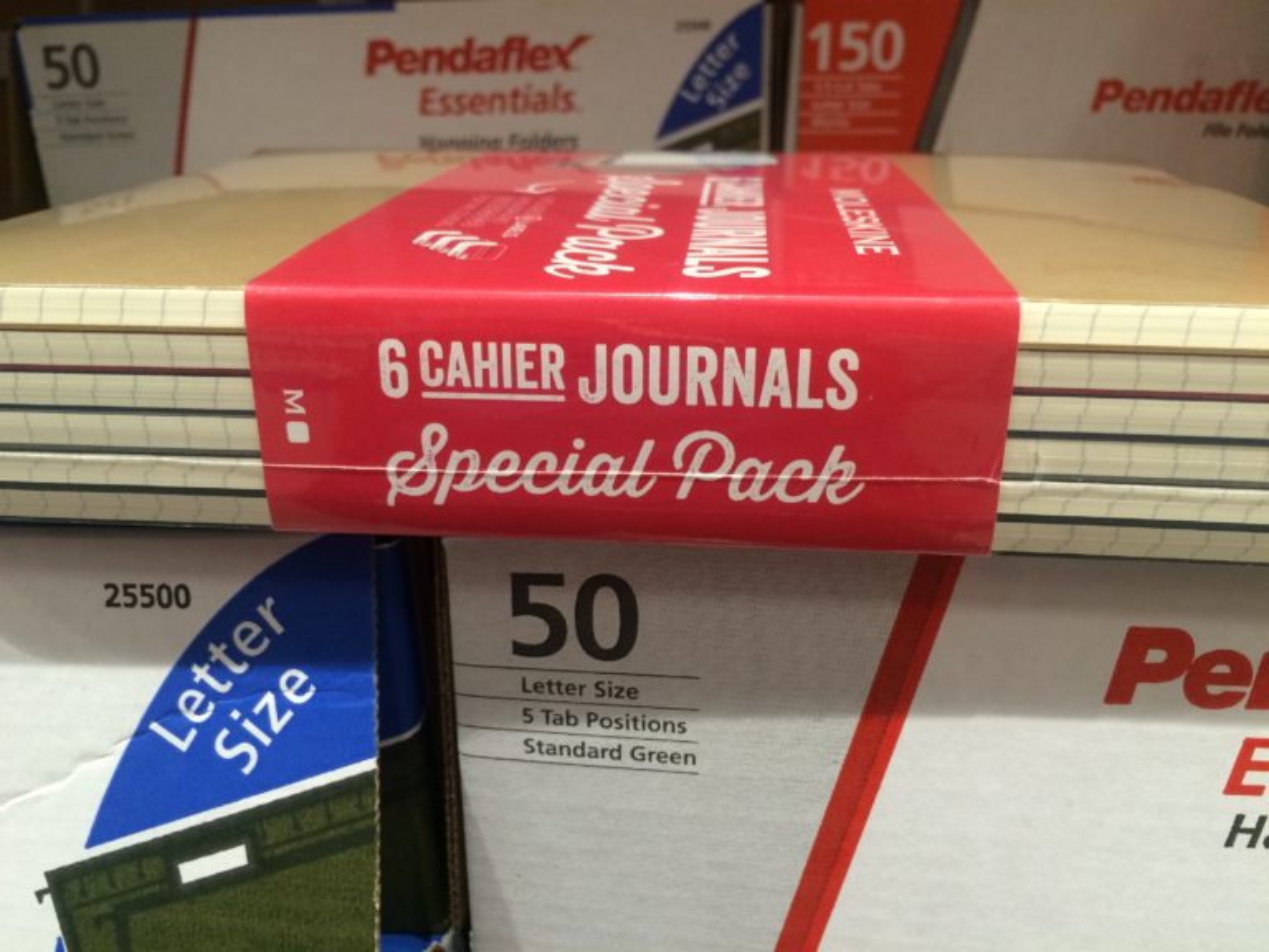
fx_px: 1063
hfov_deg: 61.7
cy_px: 476
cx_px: 634
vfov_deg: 48.2
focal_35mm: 29
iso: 100
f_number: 2.2
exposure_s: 1/30
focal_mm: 4.15
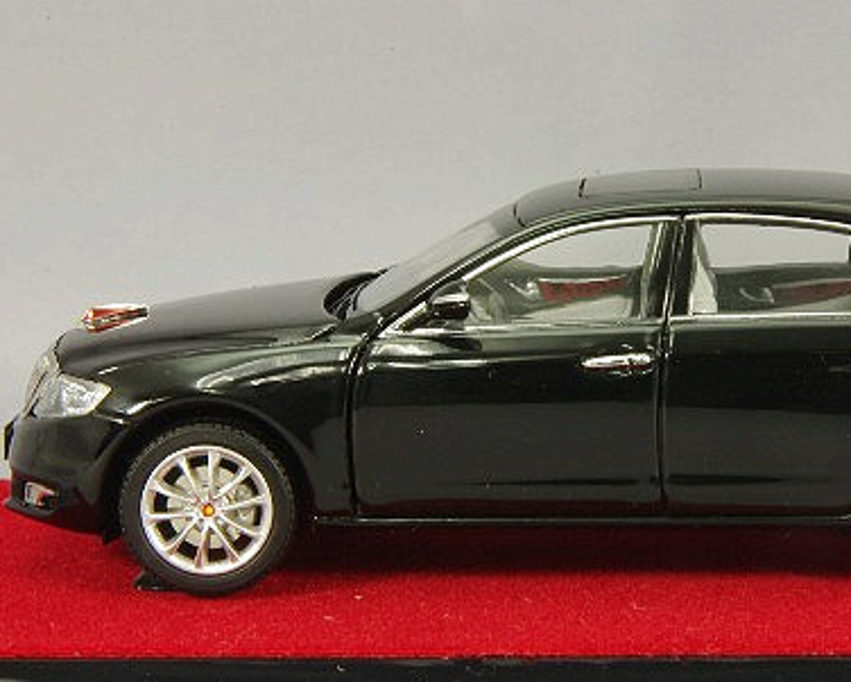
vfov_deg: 8.6
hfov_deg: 10.8
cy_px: 323
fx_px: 4510
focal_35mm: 179
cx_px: 647
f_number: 32
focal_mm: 75
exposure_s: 1
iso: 400
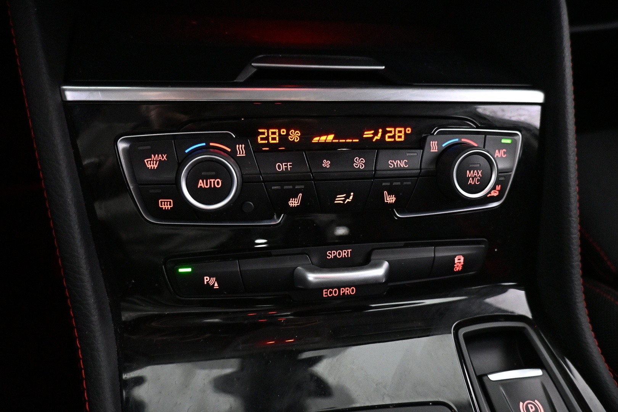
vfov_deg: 53.1
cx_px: 309
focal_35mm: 24
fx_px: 412
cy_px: 206
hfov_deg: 73.7
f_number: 3.5
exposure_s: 1/30
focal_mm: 16
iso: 4000
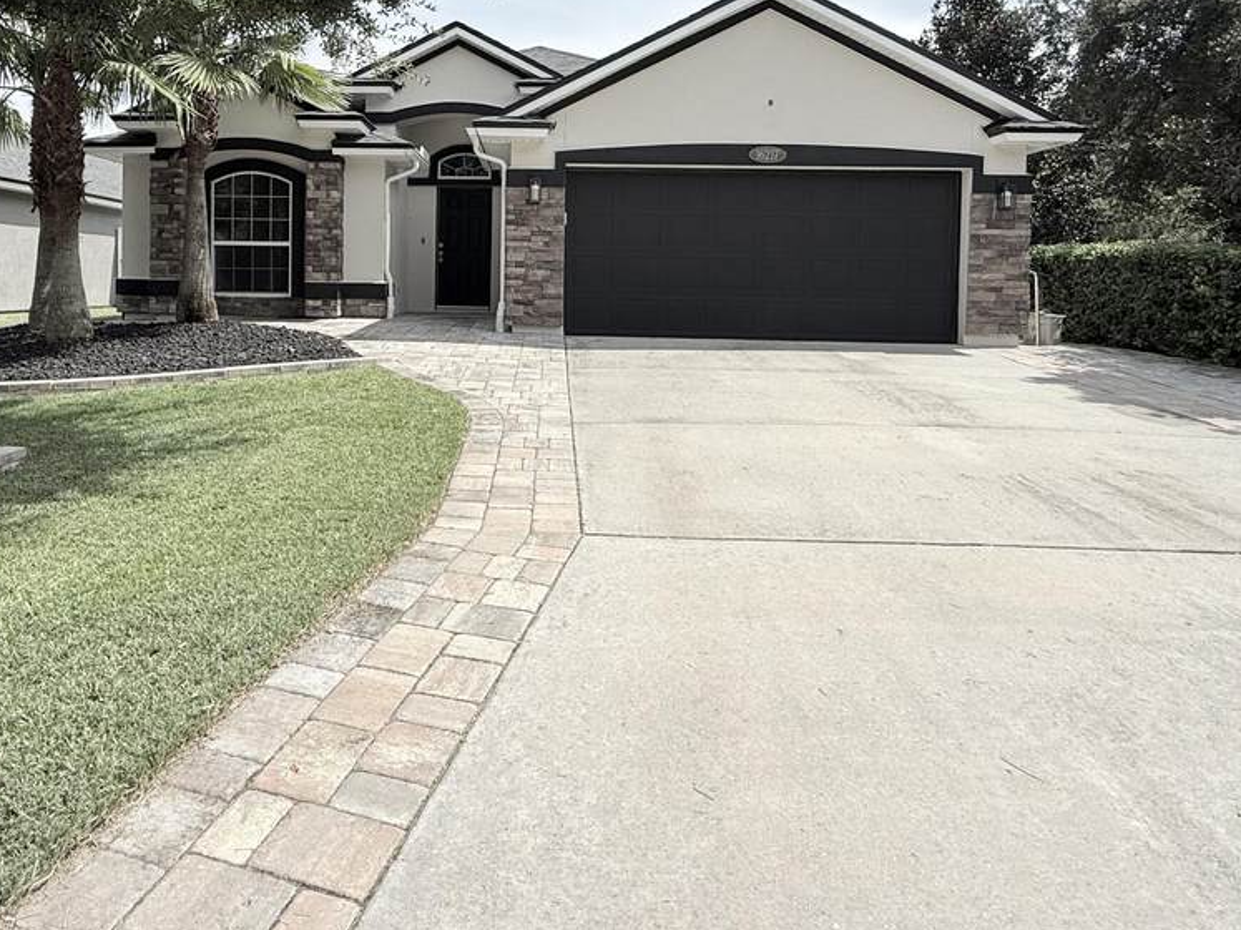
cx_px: 510
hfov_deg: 71.0
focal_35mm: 24
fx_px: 860
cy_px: 299
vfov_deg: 55.4
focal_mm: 2.22
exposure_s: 1/2092
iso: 50
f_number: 2.2
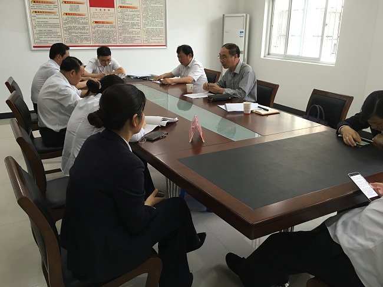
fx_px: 321
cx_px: 192
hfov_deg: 61.7
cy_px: 144
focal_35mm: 29
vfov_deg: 48.2
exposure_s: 1/17
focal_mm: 4.15
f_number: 2.2
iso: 80
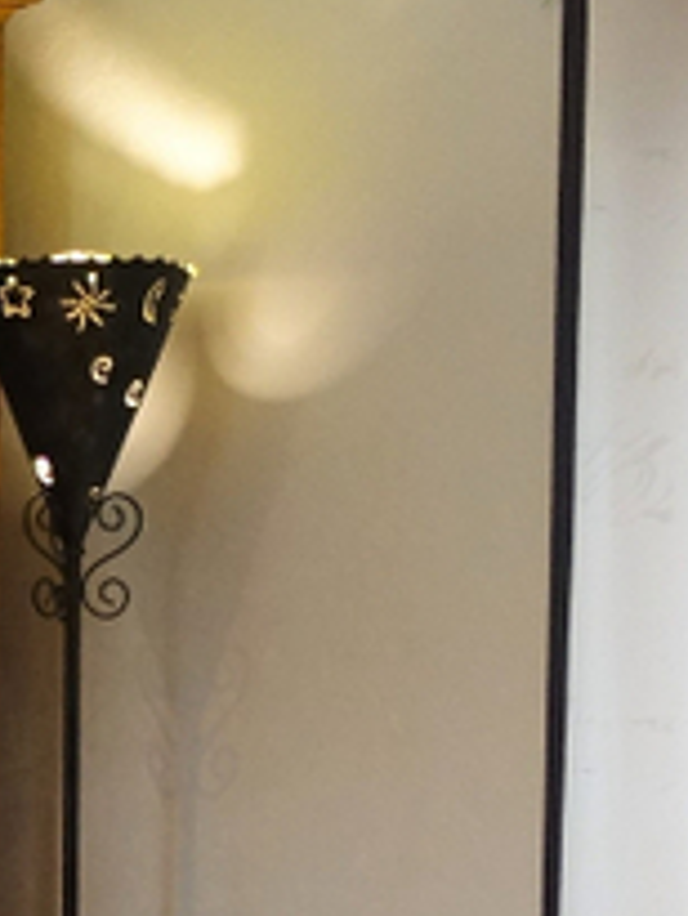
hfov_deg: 9.0
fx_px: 4024
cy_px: 920
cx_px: -873
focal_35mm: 152
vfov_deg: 12.8
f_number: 1.8
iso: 320
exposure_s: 1/30
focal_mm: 8.8
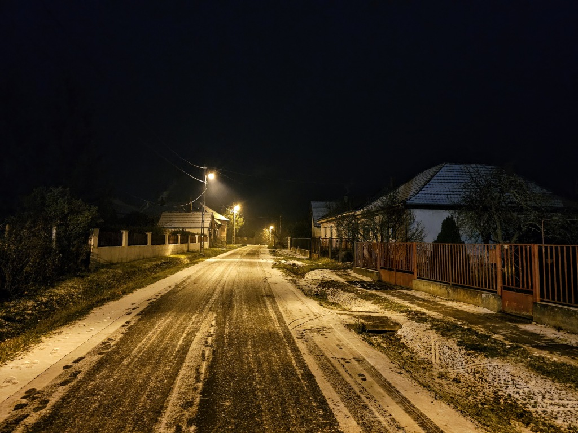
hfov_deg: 73.9
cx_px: 289
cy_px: 216
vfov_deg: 58.9
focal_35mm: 23
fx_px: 384
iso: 2500
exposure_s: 1/16.7
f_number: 1.7
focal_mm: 6.3
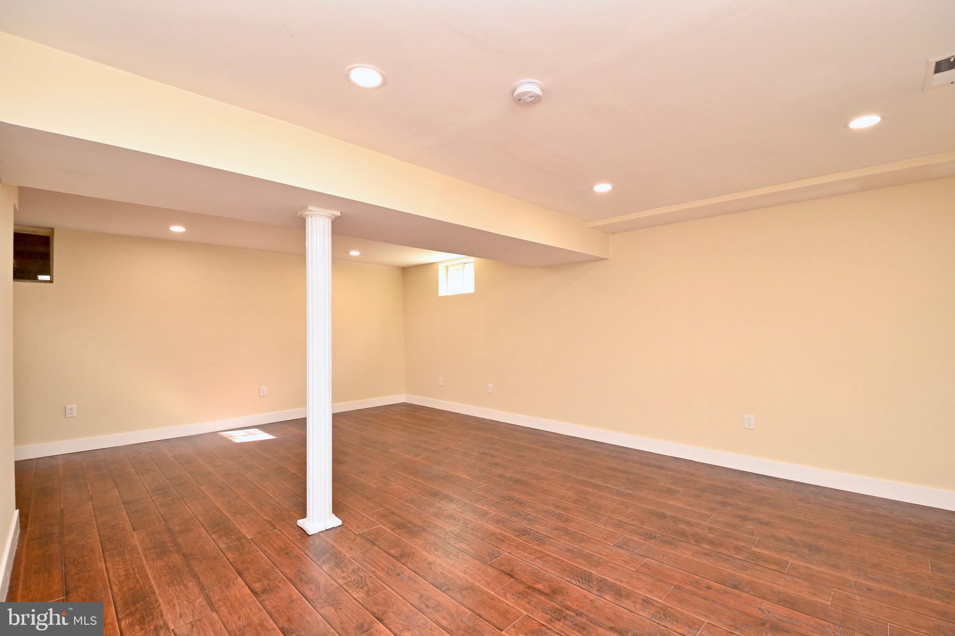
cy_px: 318
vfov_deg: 77.3
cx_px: 478
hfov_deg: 100.4
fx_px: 398
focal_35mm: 15
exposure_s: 1/25
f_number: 7.1
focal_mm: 10
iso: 320
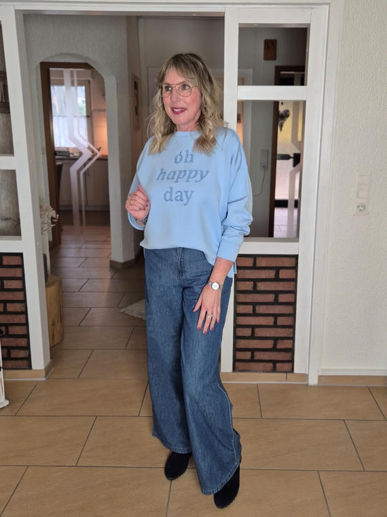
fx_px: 343
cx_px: 194
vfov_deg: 73.9
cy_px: 258
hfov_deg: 58.9
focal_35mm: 23
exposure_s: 1/100
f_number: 1.8
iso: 250
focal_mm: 5.4
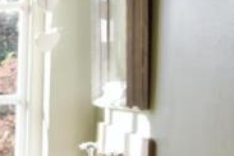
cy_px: 245
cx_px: -146
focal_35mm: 70
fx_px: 454
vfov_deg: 17.3
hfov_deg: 22.1
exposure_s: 1/200
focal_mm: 13
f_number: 7.1
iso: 400
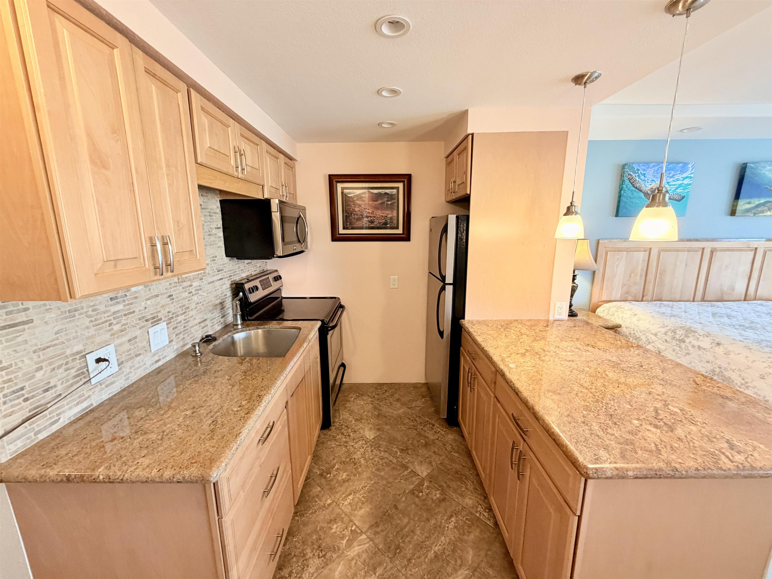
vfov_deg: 85.7
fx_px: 312
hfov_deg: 102.1
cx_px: 386
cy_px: 290
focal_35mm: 14
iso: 200
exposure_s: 1/60
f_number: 2.2
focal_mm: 2.22
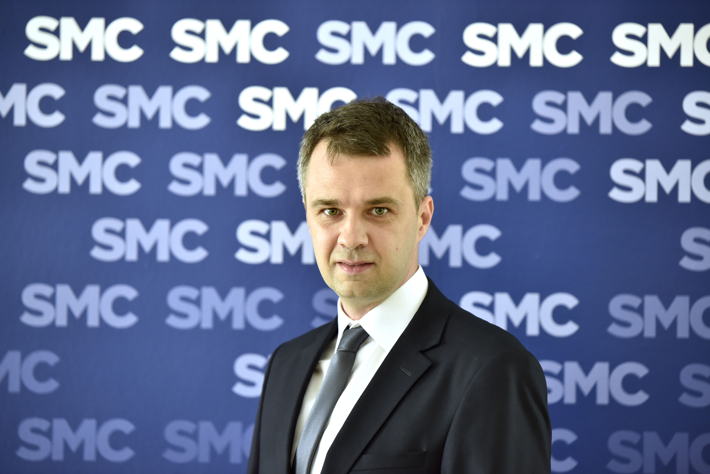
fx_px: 3255
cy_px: 237
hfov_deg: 12.4
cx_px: 355
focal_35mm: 165
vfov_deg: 8.3
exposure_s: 1/100
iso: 1250
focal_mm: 165
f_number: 3.2
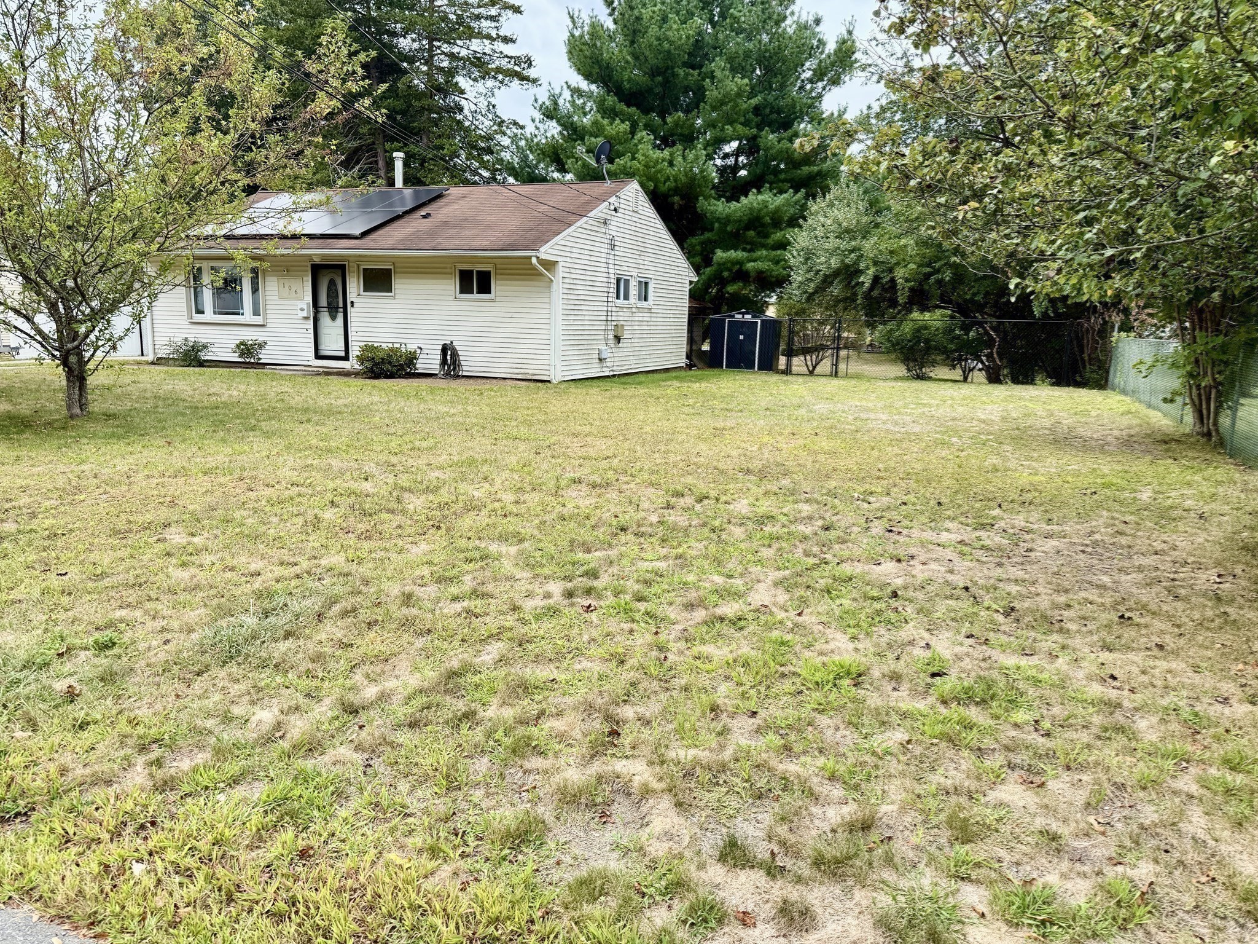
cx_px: 629
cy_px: 472
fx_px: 872
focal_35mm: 24
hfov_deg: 71.6
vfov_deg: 56.8
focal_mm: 6.76
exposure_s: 1/1901
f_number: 1.78
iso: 100
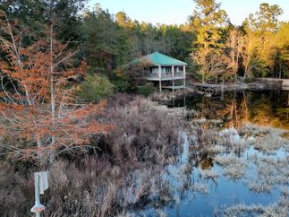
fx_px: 267
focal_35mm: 32
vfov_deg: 44.1
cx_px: 192
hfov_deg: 55.7
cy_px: 112
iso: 100
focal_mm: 6.72
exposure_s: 1/250
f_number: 1.7
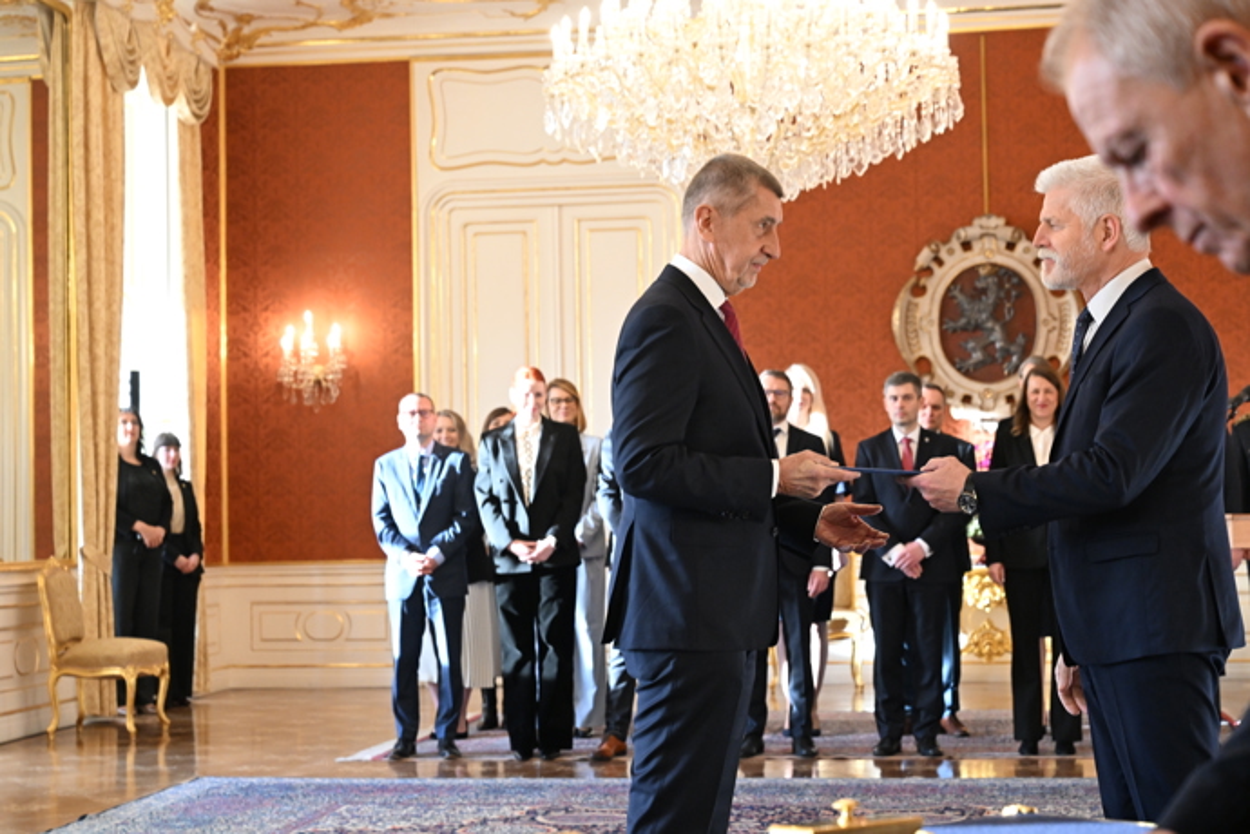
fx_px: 2430
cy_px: 417
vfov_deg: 19.5
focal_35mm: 70
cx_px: 625
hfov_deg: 28.8
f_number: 5.6
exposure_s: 1/250
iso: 3200
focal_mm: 70
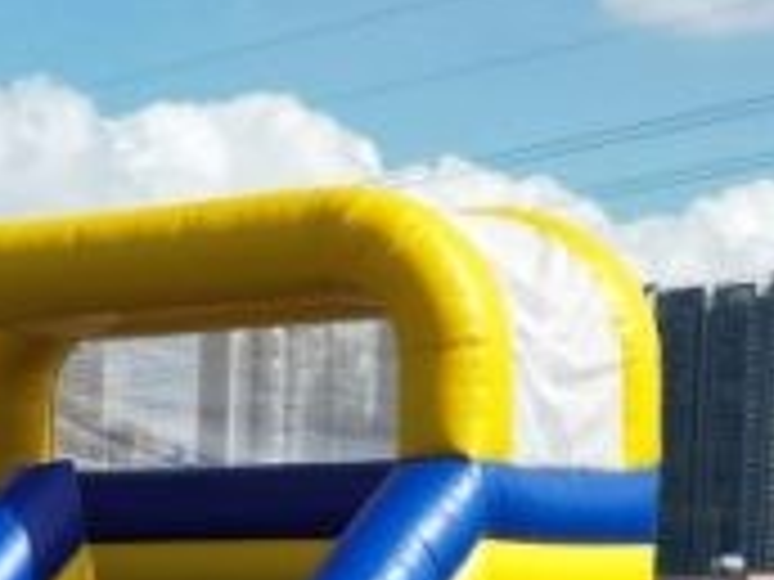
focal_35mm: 143
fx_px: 3197
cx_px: -369
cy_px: 908
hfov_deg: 13.1
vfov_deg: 10.0
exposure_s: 1/4000
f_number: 1.7
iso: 140
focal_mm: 6.72
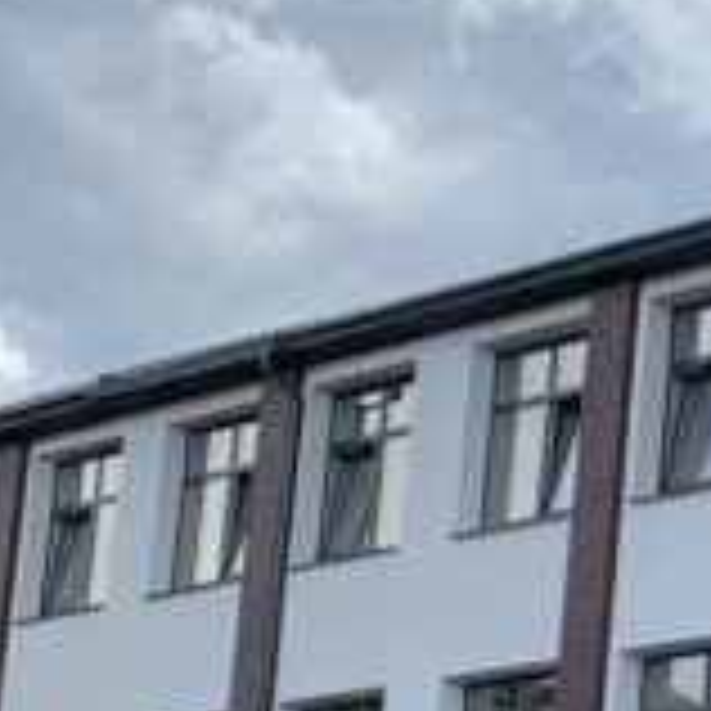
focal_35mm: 149
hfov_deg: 10.0
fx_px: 3462
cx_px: 1791
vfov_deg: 11.6
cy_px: 760
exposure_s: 1/727
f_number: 1.8
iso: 25
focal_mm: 4.25
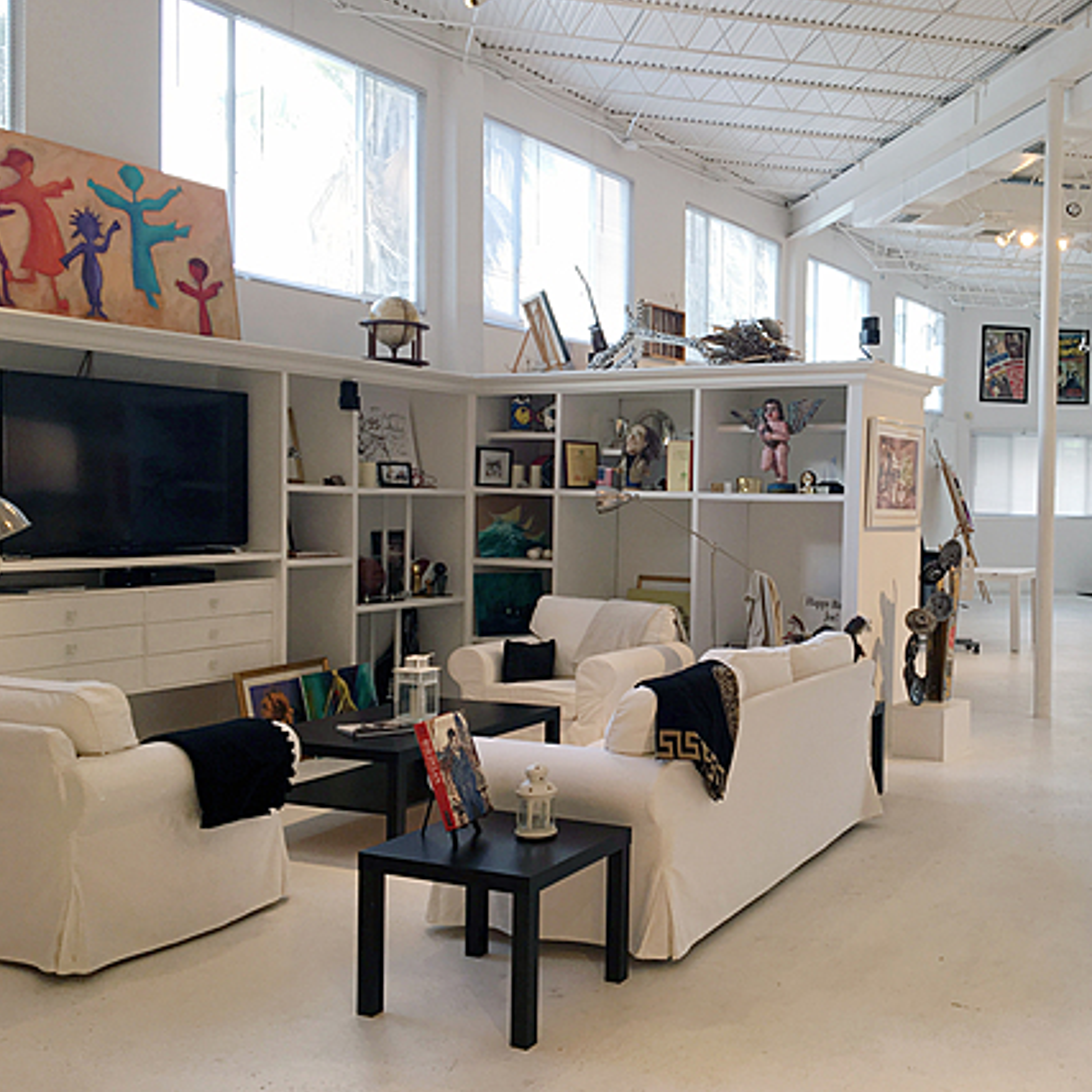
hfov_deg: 45.2
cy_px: 542
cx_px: 749
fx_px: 1285
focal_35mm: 36
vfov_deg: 46.0
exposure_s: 1/30
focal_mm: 4.15
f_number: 2.2
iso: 25
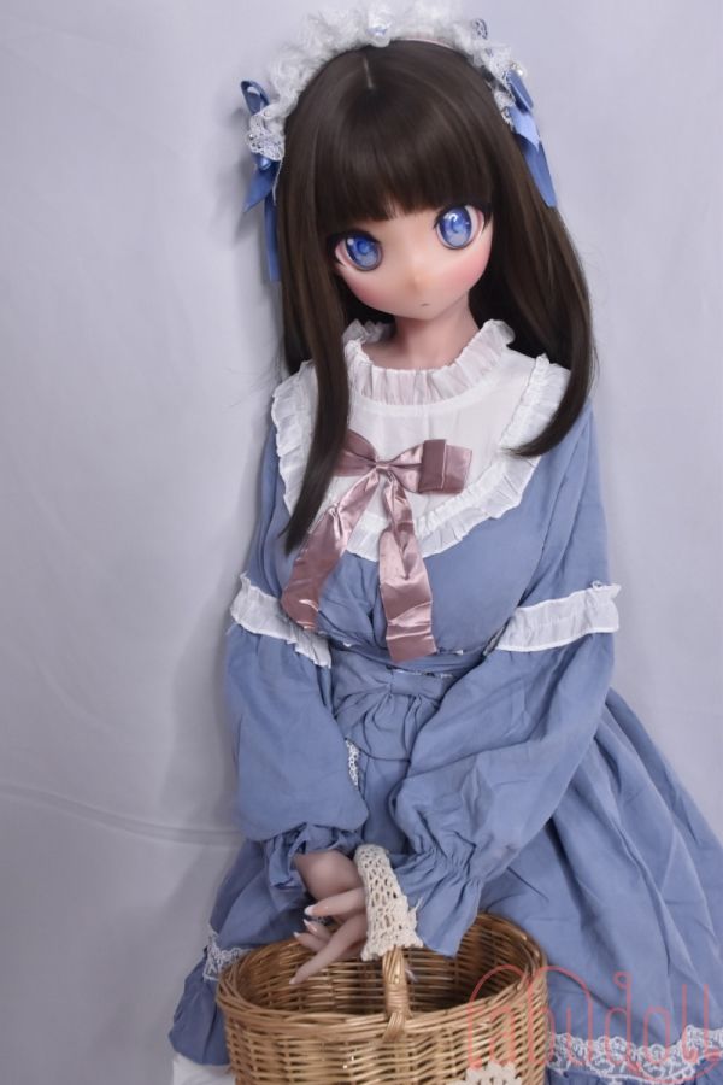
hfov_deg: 34.2
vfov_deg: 49.6
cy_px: 542
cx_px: 362
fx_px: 1175
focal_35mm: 39
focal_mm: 26
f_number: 5.6
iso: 1000
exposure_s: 1/100
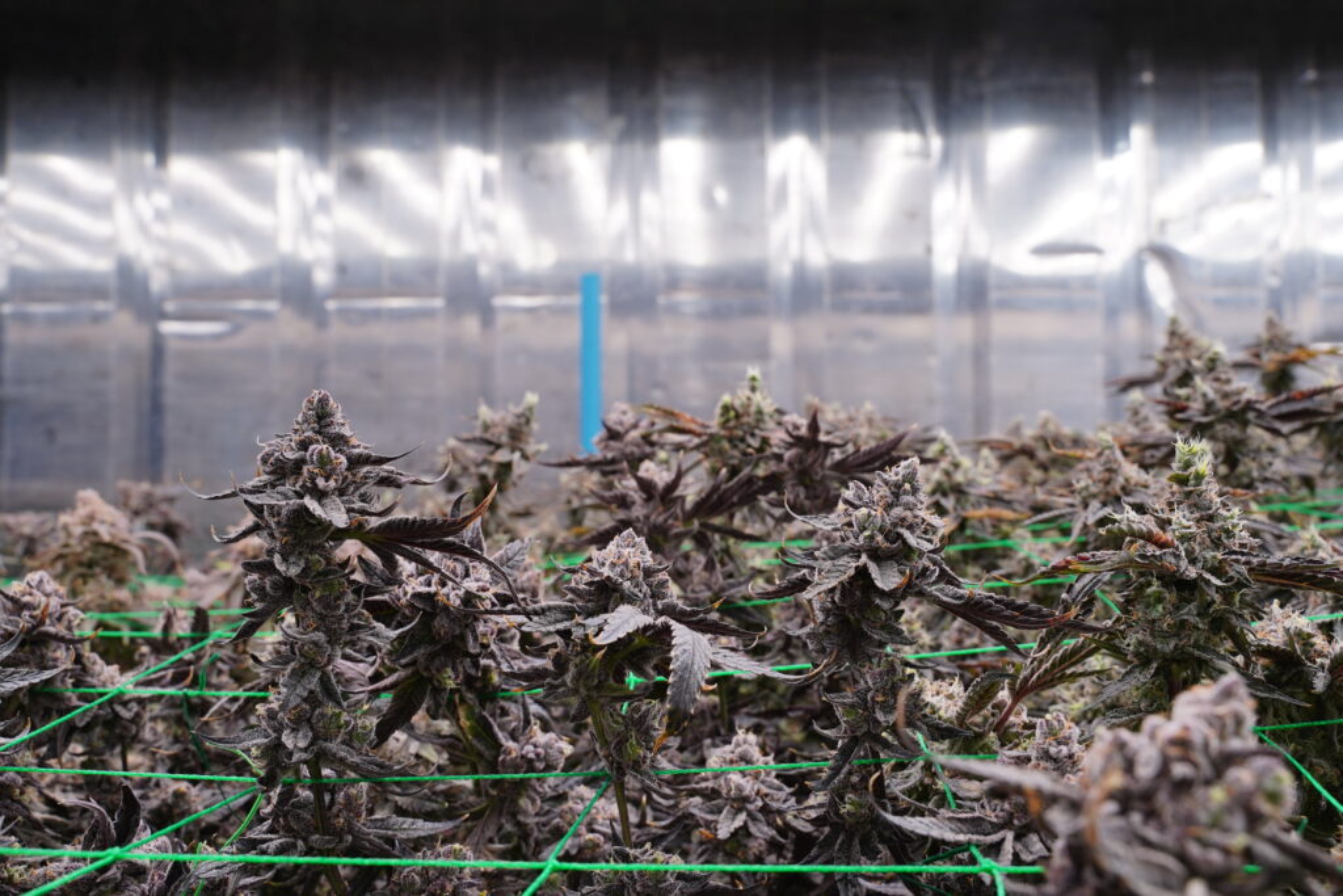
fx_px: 1268
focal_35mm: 34
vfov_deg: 38.9
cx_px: 672
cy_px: 448
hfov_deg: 55.8
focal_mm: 34
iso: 400
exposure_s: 1/250
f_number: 9.5
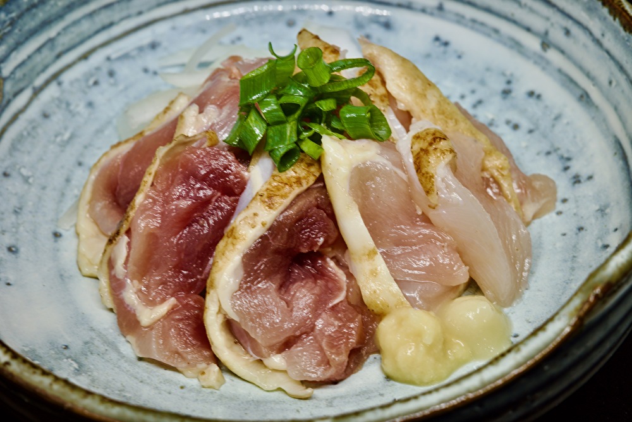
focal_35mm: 40
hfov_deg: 48.5
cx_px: 316
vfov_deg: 33.4
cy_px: 211
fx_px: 702
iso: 100
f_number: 7.1
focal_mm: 26
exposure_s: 1/13
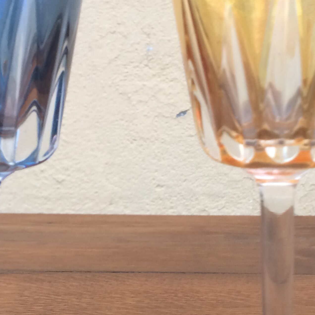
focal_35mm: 66
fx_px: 679
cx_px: 172
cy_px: 159
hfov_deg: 26.1
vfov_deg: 26.1
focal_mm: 4.15
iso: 50
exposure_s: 1/30
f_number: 2.2
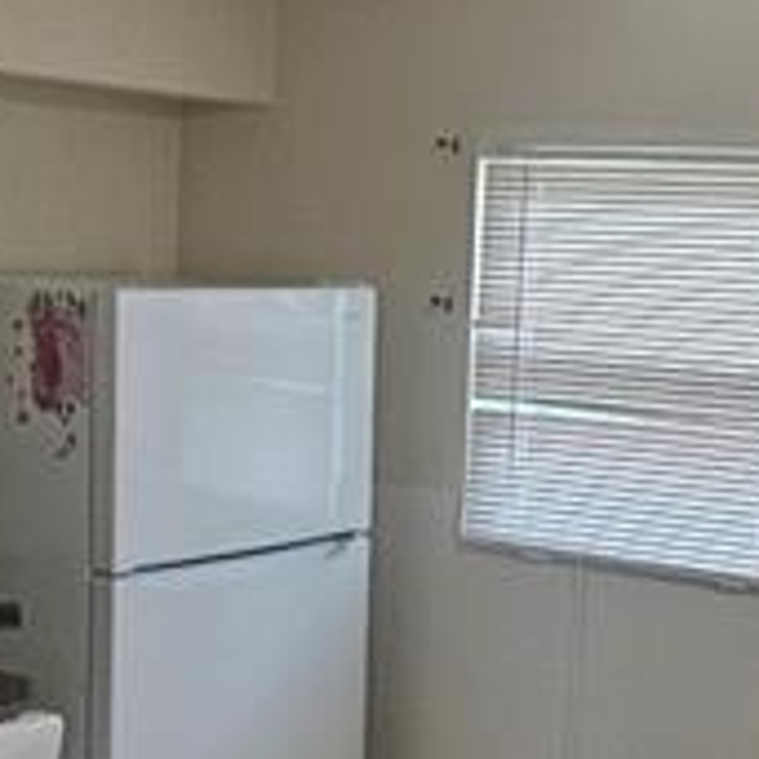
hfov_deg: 24.3
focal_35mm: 69
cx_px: 679
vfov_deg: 25.0
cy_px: 377
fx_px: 1712
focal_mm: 2.2
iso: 320
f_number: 2.2
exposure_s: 1/60
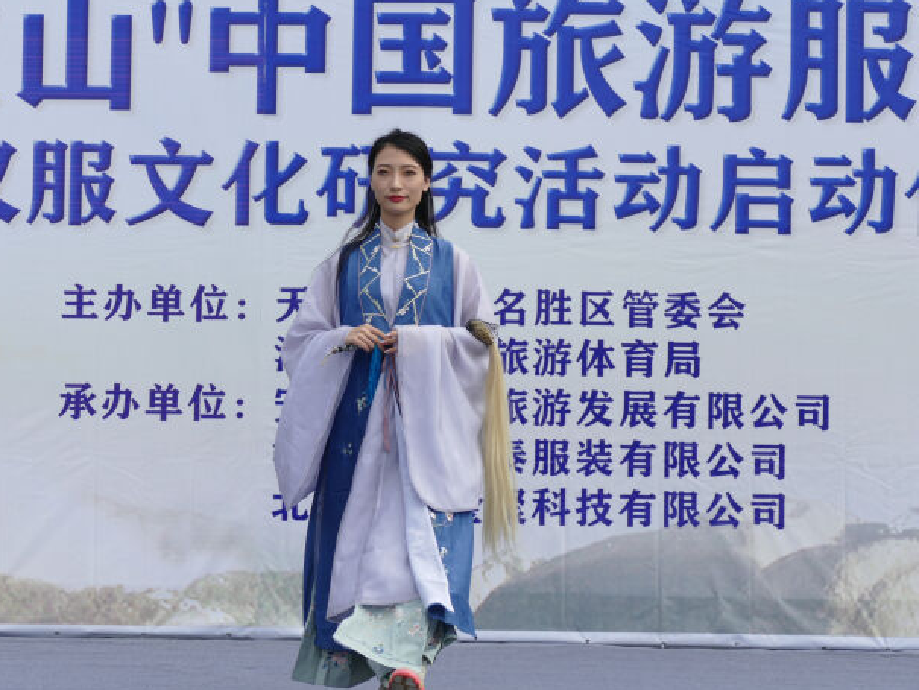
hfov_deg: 12.7
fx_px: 4116
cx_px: 444
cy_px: 348
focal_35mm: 155
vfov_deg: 9.6
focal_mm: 47.46
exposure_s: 1/1600
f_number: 3.9
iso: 125
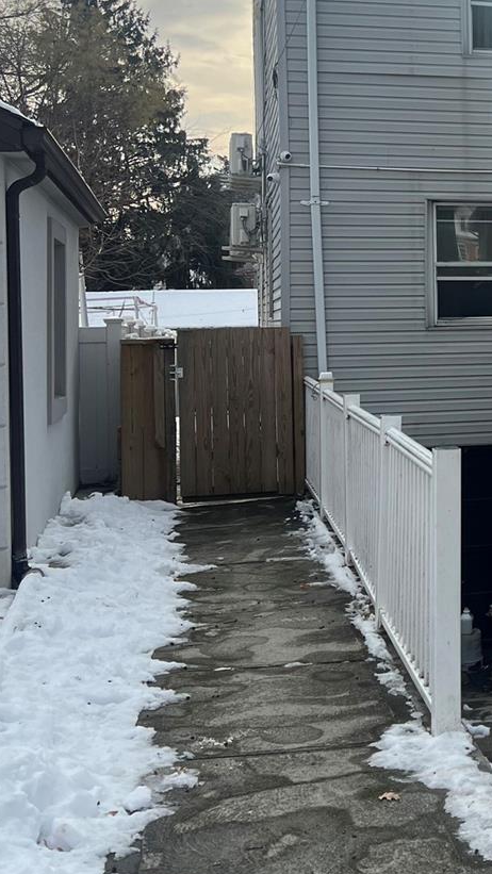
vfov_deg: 38.7
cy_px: 288
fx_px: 1229
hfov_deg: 21.1
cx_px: 590
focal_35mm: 53
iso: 50
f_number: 1.5
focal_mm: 5.7
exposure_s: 1/4274
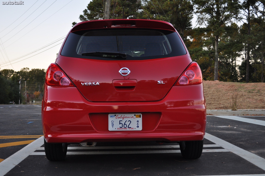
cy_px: 88
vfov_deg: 26.4
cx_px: 132
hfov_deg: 38.9
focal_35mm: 51
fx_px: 375
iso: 450
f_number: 5
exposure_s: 1/60
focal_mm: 34
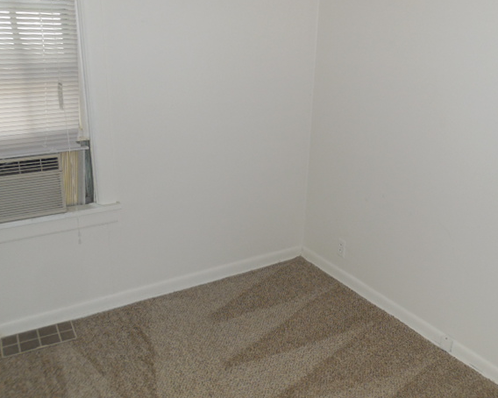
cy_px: 208
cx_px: 267
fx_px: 486
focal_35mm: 33
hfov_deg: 54.2
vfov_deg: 44.5
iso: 200
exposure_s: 1/25
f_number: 3.8
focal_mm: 5.3
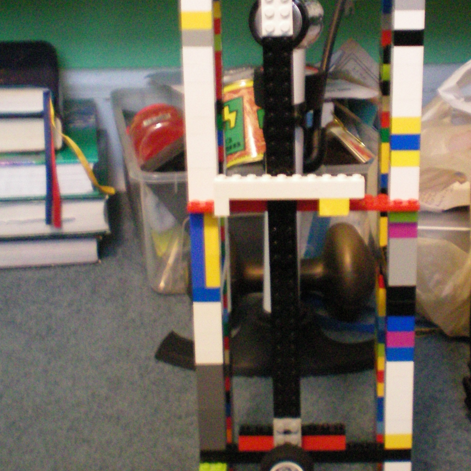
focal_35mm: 68
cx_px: 320
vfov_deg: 25.3
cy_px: 193
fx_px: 1047
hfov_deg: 25.2
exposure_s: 1/8
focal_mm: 6.3
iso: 400
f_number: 3.1
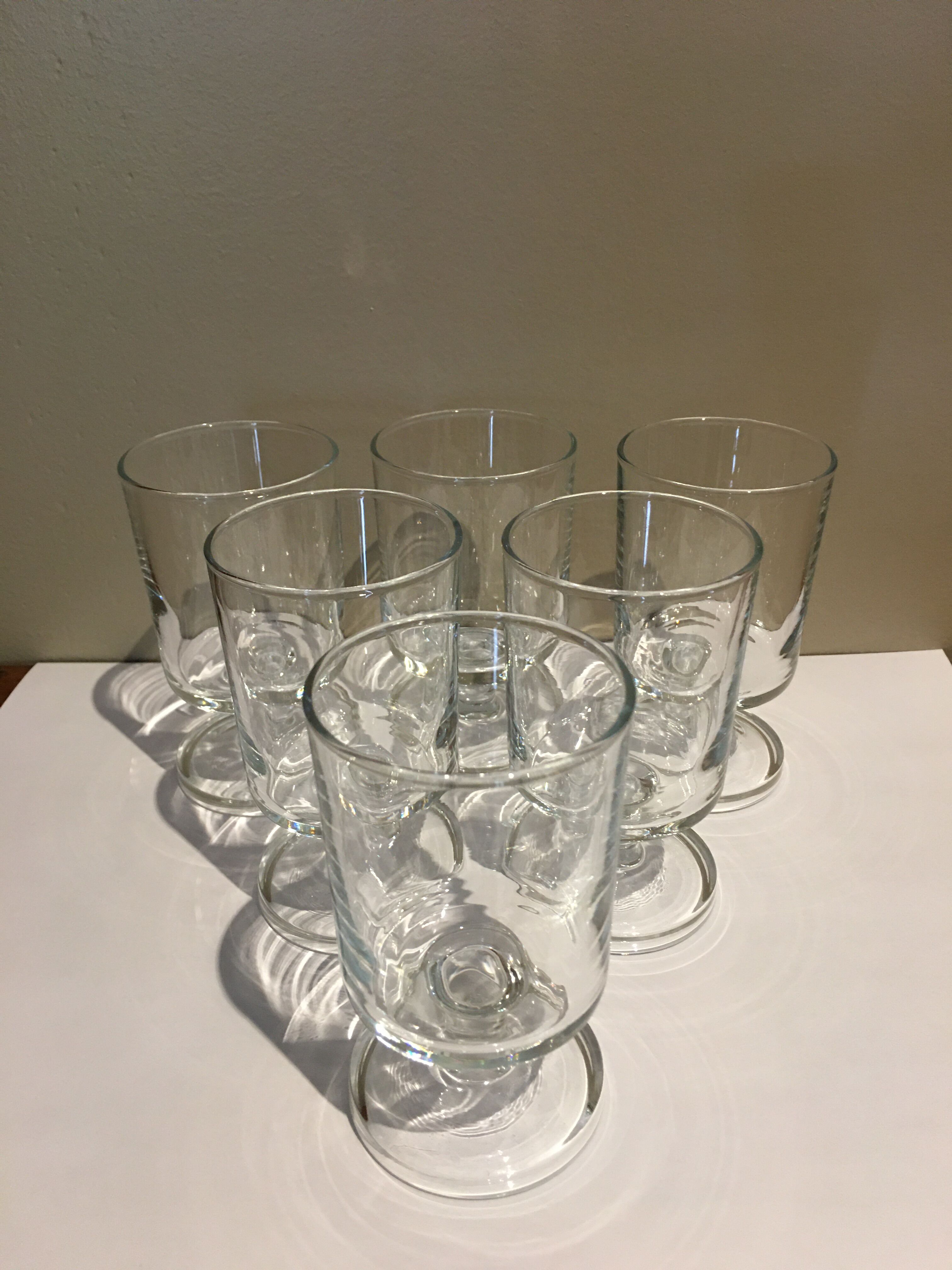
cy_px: 635
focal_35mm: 29
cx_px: 476
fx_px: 1063
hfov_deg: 48.2
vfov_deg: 61.7
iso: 100
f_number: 2.2
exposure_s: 1/17
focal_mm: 4.15
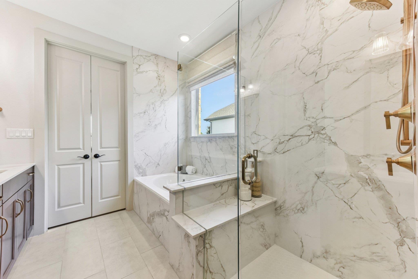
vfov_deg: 81.2
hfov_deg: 104.2
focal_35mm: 14
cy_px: 140
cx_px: 209
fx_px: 163
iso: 400
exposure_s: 1/50
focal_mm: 14
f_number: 8
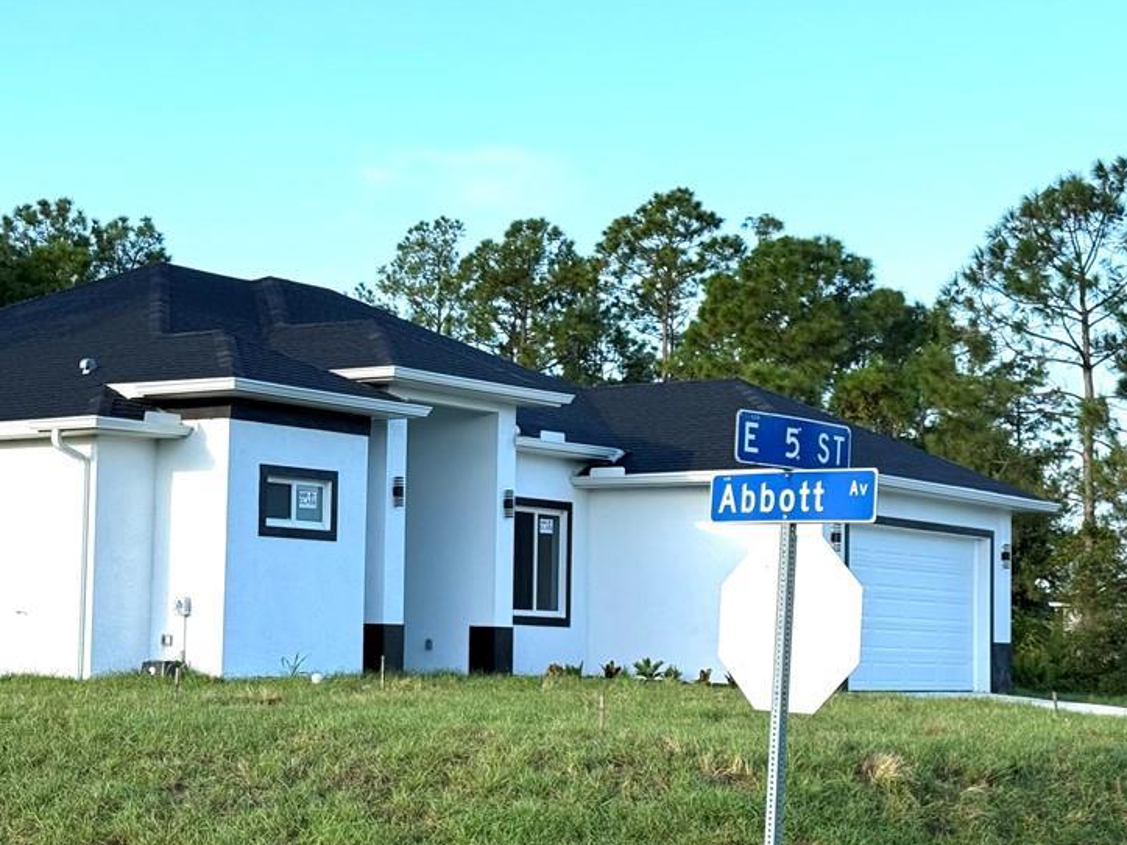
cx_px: 374
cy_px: 493
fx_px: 2214
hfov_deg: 28.4
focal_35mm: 68
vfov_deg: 21.6
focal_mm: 6.76
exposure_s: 1/1931
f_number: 1.78
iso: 64
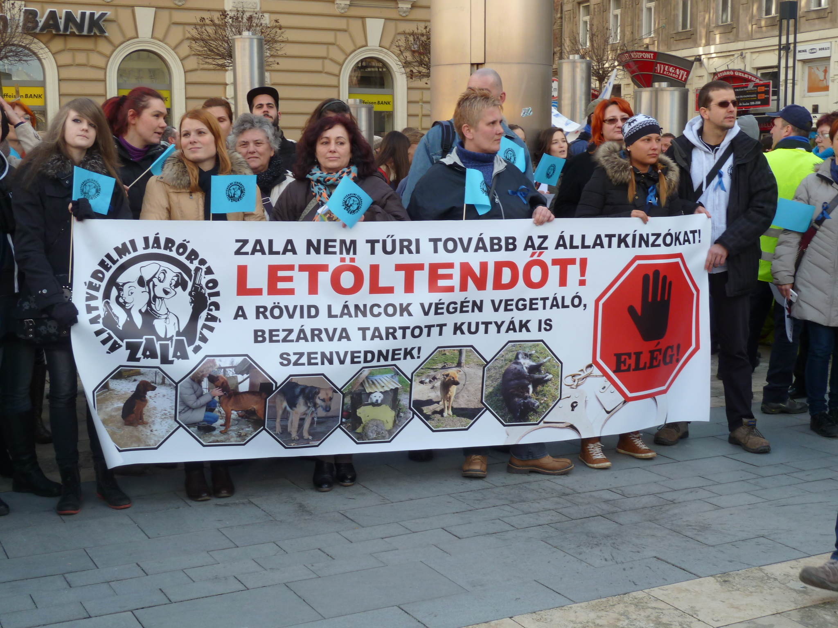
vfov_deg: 30.3
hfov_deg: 39.7
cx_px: 419
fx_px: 1162
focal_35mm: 48
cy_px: 314
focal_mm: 7.9
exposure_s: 1/125
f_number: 3.8
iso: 80
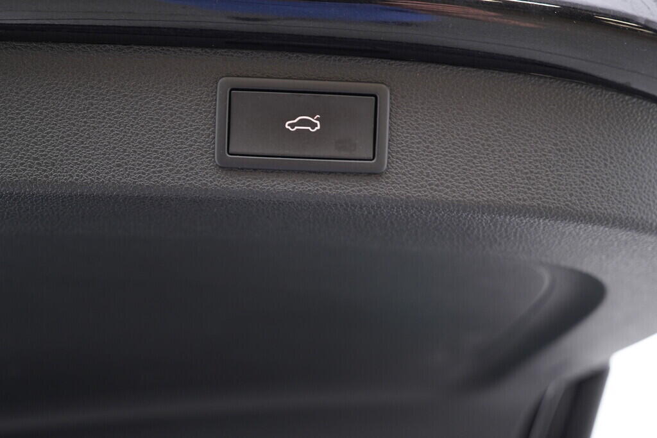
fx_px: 657
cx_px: 328
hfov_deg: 53.1
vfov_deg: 36.9
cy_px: 219
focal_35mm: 36
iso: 320
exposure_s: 1/40
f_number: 2.8
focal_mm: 24
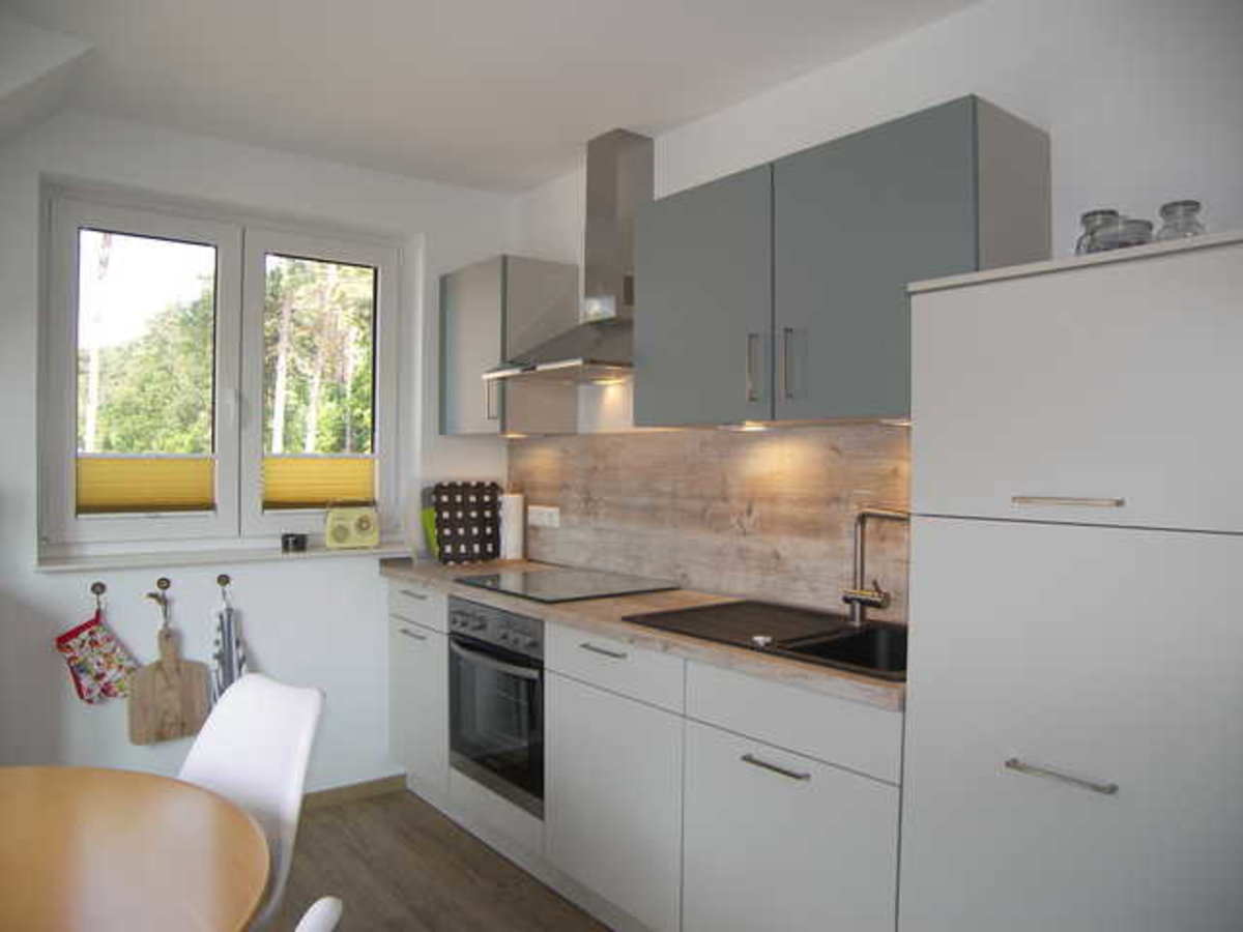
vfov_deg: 56.8
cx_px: 622
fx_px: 862
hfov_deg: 71.6
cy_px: 466
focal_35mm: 24
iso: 50
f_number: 2.8
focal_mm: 5
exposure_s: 1/60
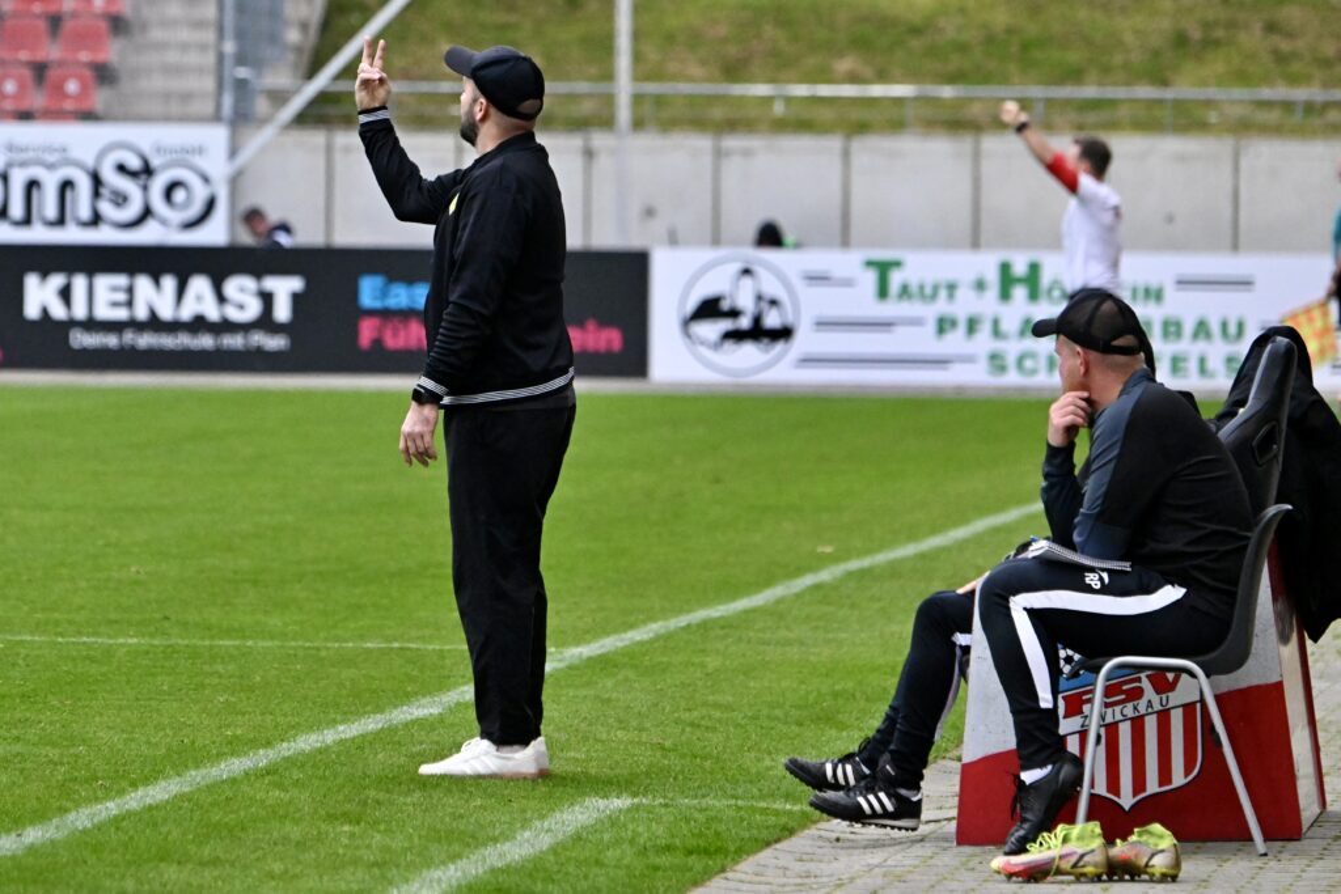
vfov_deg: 4.9
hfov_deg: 7.4
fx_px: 10431
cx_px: 670
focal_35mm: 280
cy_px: 447
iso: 8000
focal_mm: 280
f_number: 5.6
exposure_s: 1/1600
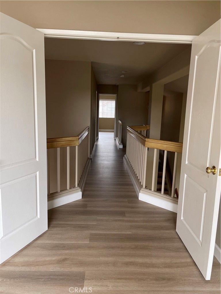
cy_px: 147
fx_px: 221
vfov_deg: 67.3
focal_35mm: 26
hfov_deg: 53.1
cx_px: 110
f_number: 1.6
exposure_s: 1/114
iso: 125
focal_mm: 5.1
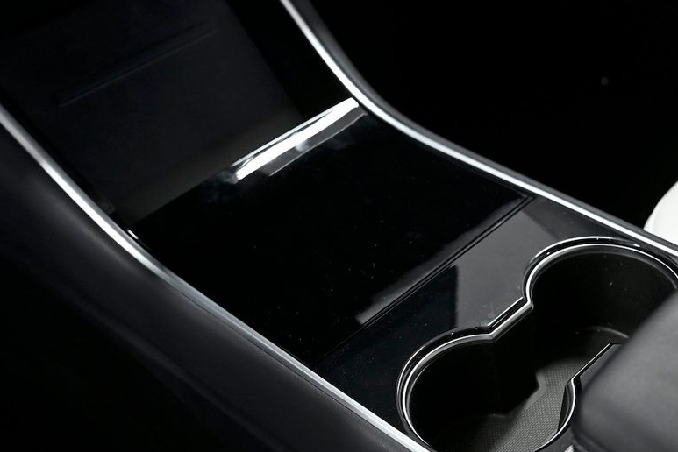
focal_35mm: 49
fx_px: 923
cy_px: 287
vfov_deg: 27.4
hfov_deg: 40.1
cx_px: 425
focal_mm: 37
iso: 2000
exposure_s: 1/250
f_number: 5
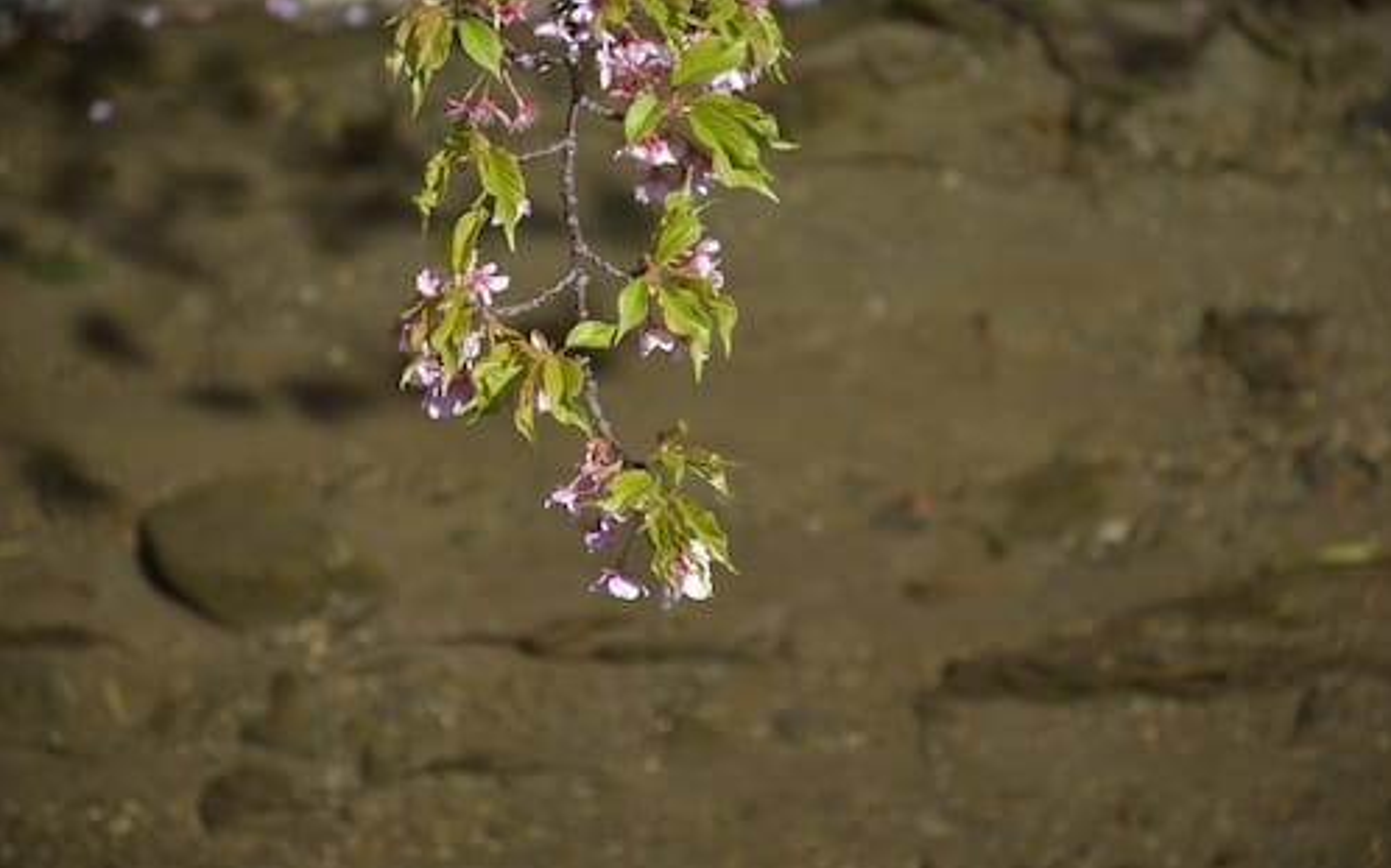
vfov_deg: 6.1
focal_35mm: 215
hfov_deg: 9.8
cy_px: 414
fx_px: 8149
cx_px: 696
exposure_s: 1/400
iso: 100
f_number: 5.6
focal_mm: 140
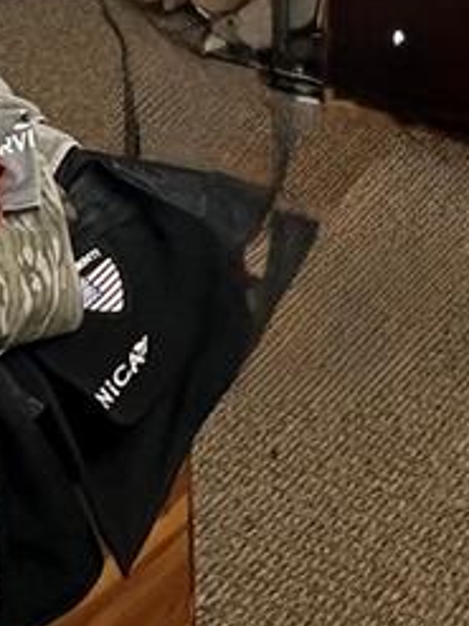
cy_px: -438
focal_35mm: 87
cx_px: 428
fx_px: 1573
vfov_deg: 18.5
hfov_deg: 16.7
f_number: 2.2
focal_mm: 2.22
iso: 250
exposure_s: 1/60
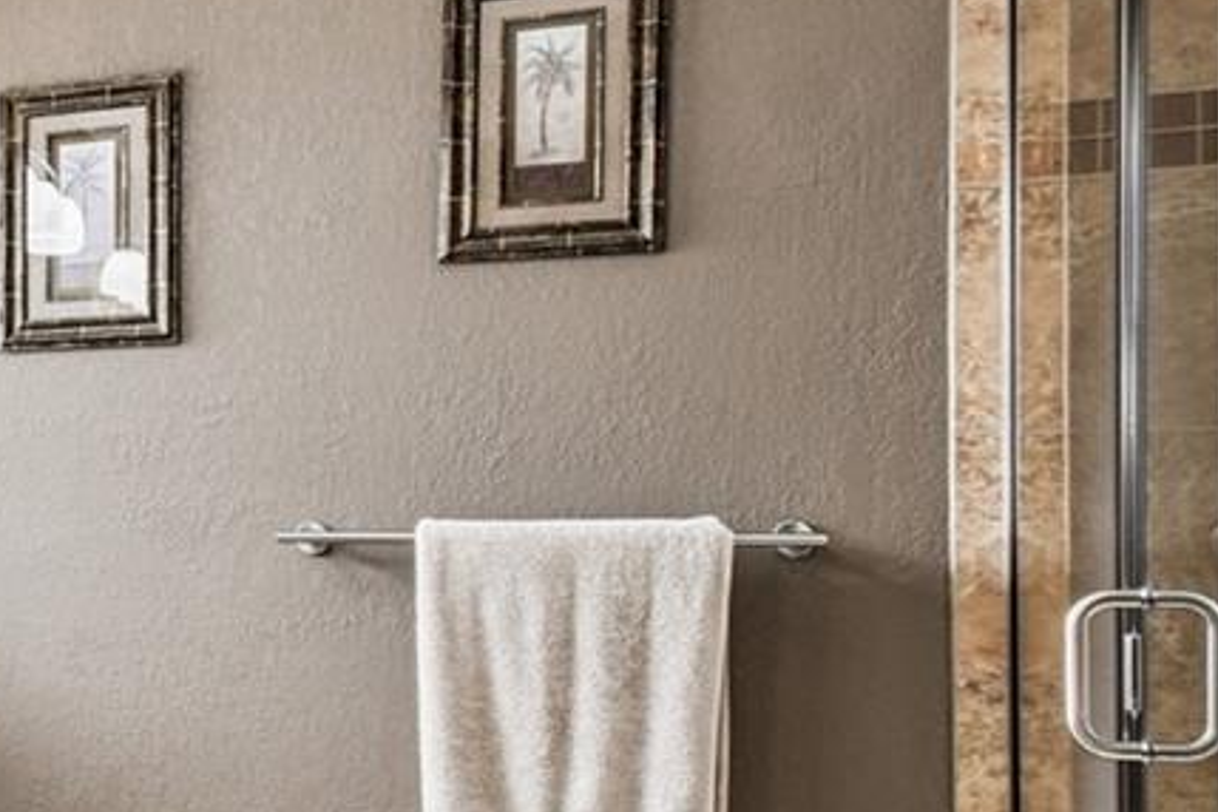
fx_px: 1895
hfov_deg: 27.0
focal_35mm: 56
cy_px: 520
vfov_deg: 24.1
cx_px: -539
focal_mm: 10
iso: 100
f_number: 7.1
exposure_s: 1/2.5
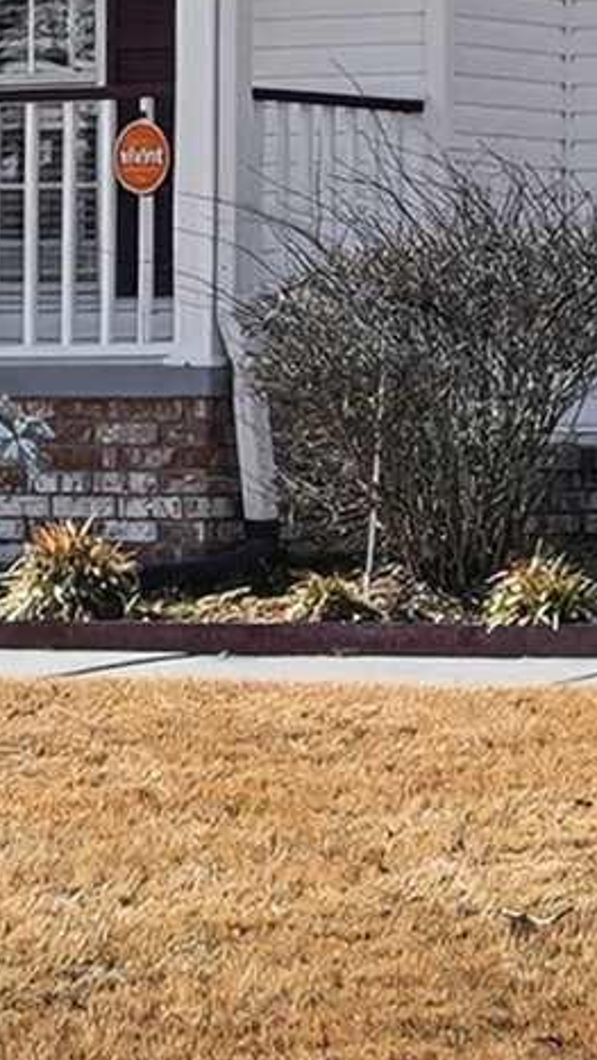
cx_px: 563
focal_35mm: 200
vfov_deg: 10.7
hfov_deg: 6.1
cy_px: 158
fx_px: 5623
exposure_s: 1/800
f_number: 9
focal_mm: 29
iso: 250
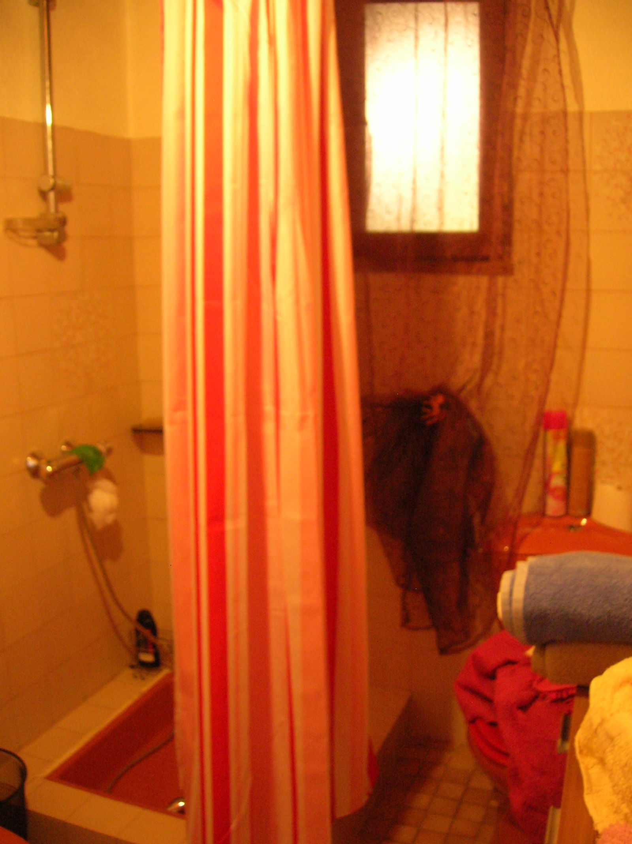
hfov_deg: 41.7
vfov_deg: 54.0
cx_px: 316
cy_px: 422
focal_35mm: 34
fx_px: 829
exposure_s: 1/3.7
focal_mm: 5.7
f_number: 2.9
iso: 200
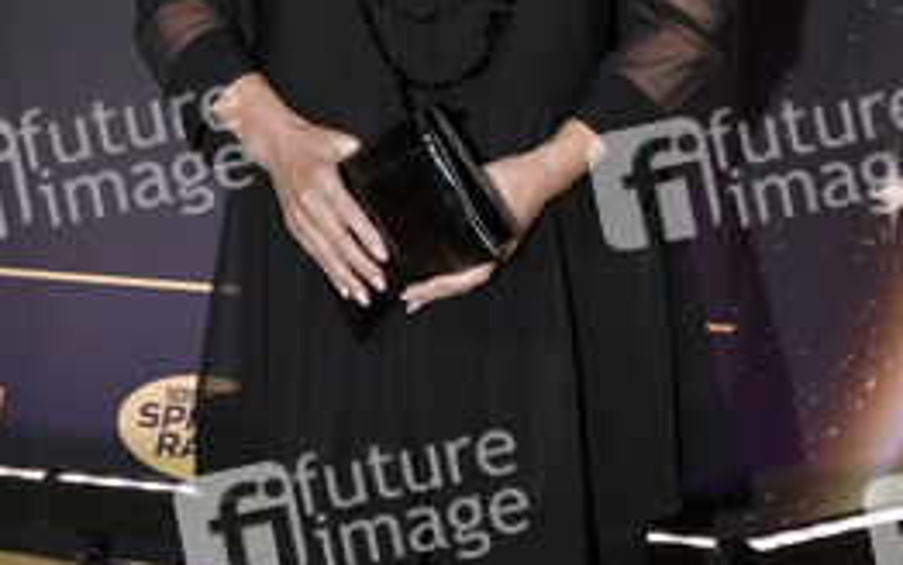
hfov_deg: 23.8
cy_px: -3
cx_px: 452
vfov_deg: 14.8
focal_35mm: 87
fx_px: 2142
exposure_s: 1/250
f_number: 6.3
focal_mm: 56
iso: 1250
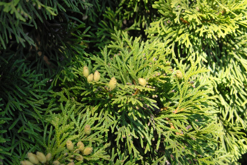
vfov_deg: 16.6
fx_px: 567
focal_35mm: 82
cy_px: 82
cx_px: 124
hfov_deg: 24.6
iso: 400
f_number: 8
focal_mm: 55
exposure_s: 1/250
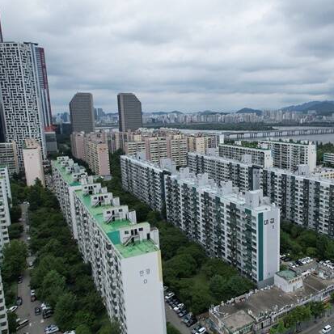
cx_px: 257
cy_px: 171
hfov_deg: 52.7
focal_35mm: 29
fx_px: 317
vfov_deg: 55.6
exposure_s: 1/2000
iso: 130
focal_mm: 8.38
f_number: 2.8
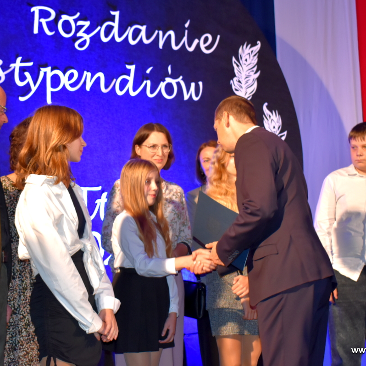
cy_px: 183
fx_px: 666
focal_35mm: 56
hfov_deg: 30.7
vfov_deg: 30.7
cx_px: 155
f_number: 4.2
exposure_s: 1/80
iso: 800
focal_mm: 29
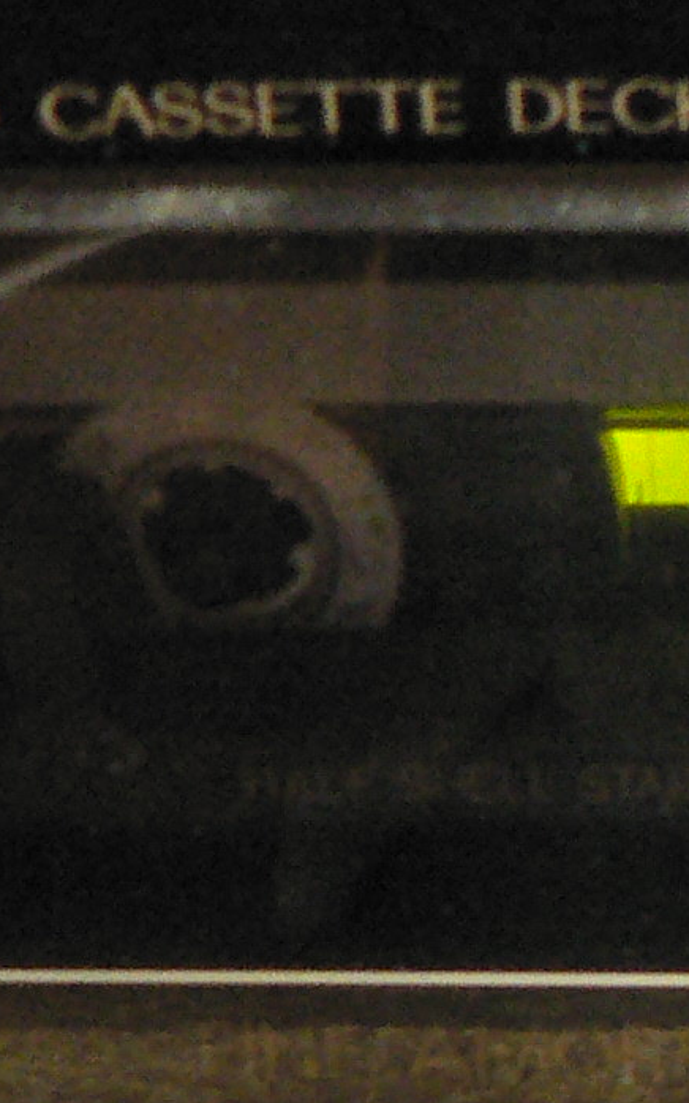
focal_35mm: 140
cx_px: 1124
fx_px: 4208
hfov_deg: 9.1
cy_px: 969
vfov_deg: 14.8
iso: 400
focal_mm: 6
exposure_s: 1/8
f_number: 2.8
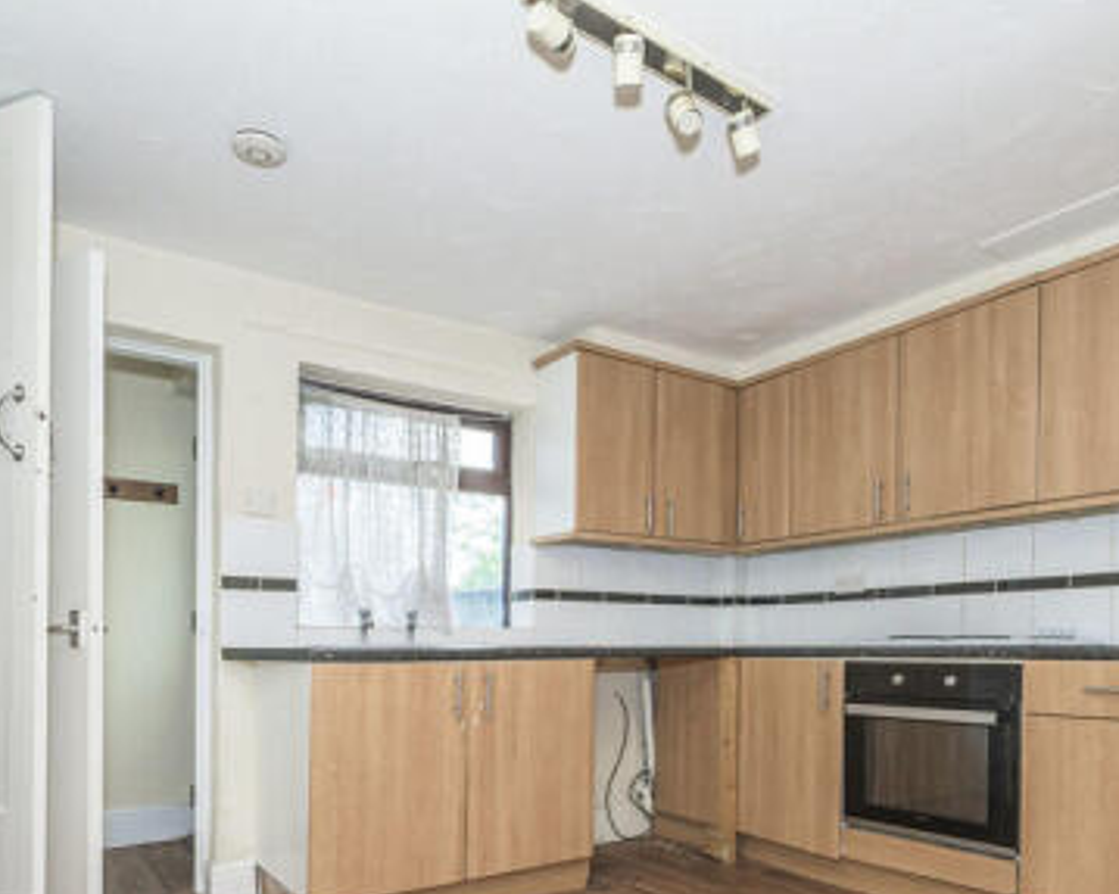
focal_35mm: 24
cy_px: 593
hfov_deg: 70.3
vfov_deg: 57.5
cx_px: 560
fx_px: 795
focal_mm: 14
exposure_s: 1/125
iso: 320
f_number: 7.1
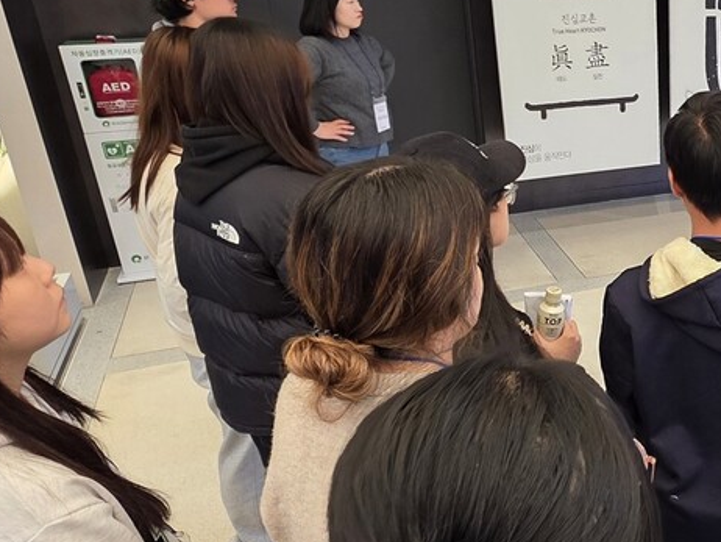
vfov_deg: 39.7
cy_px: 276
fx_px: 750
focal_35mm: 36
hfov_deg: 43.5
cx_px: 732
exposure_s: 1/60.2
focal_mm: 2.2
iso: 200
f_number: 1.9
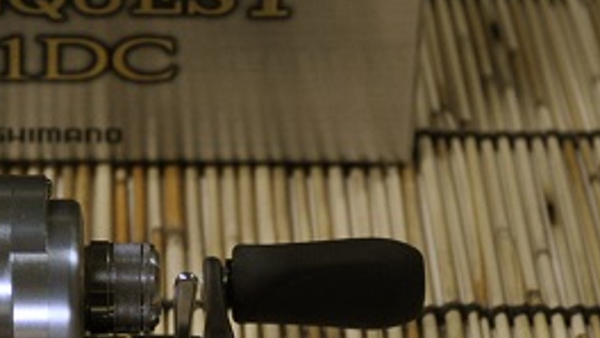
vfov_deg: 6.9
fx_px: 2802
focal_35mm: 176
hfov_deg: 12.1
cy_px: 220
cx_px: 48
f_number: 5.3
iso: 800
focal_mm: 46
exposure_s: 1/60
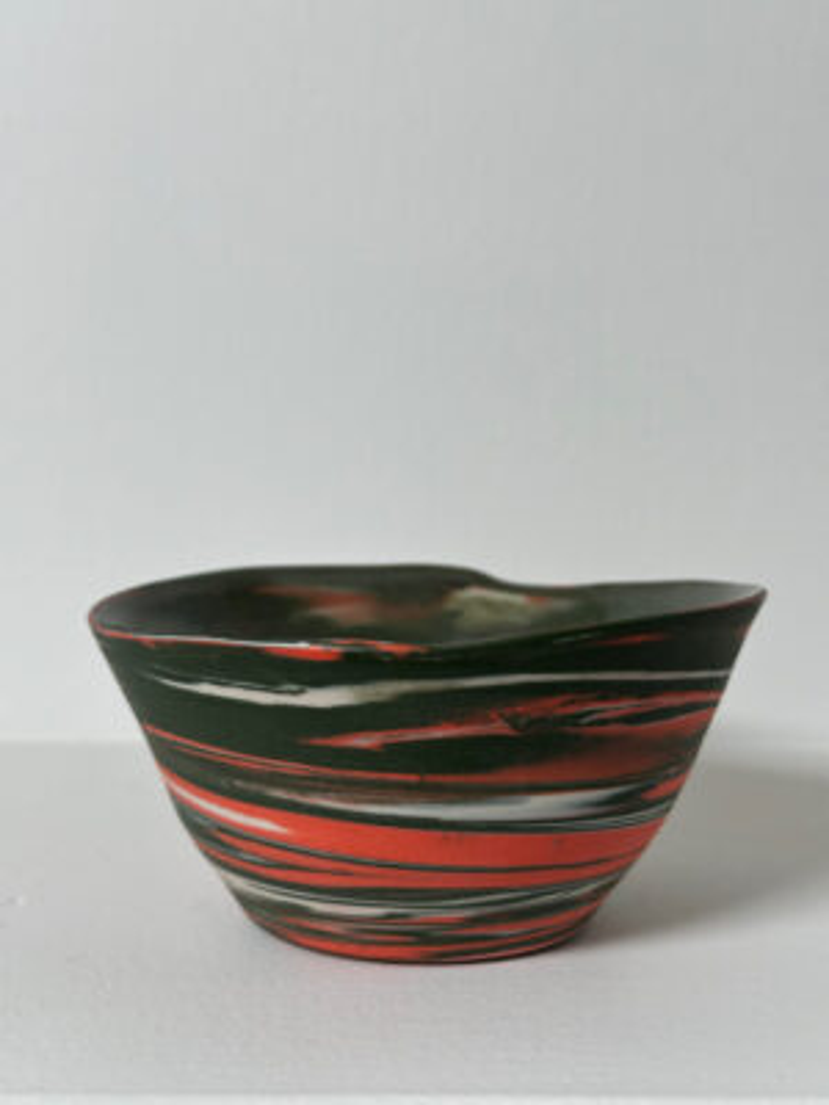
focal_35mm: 48
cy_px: 552
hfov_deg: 30.3
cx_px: 414
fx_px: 1533
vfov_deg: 39.7
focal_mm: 6.86
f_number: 1.78
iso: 80
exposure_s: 1/110
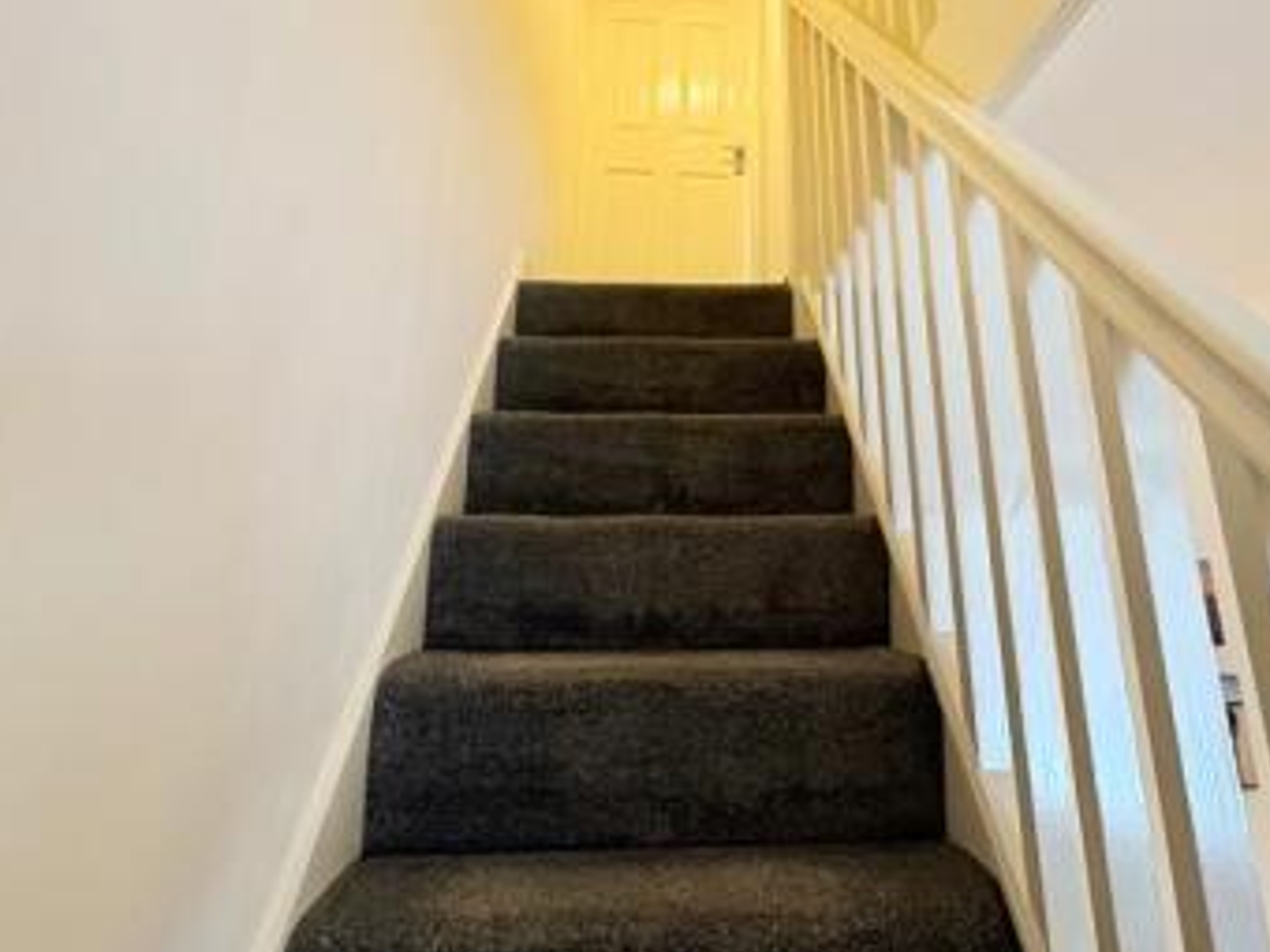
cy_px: 215
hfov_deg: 71.3
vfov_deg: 53.7
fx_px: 881
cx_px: 712
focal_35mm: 24
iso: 400
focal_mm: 2.22
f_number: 2.2
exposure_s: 1/50
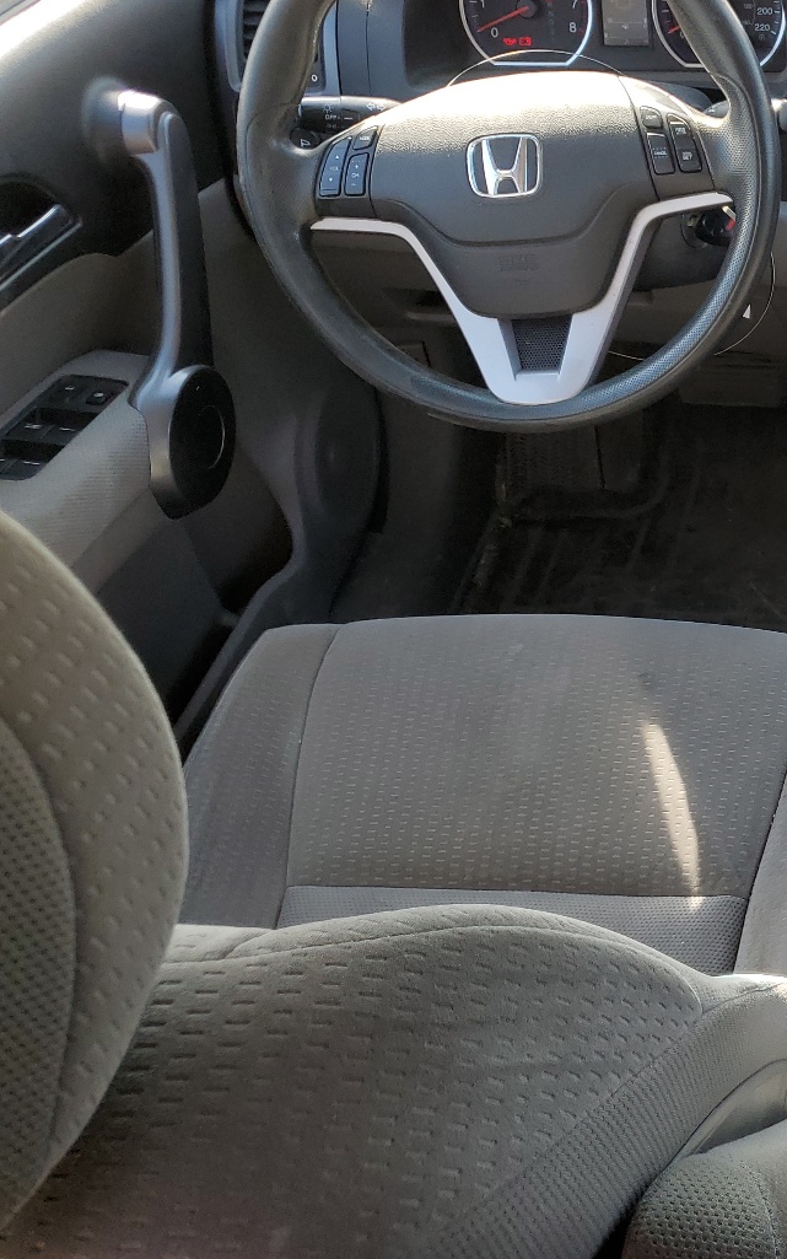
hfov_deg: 26.2
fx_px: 1475
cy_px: 576
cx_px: 974
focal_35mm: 43
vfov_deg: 46.2
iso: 50
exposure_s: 1/263
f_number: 1.5
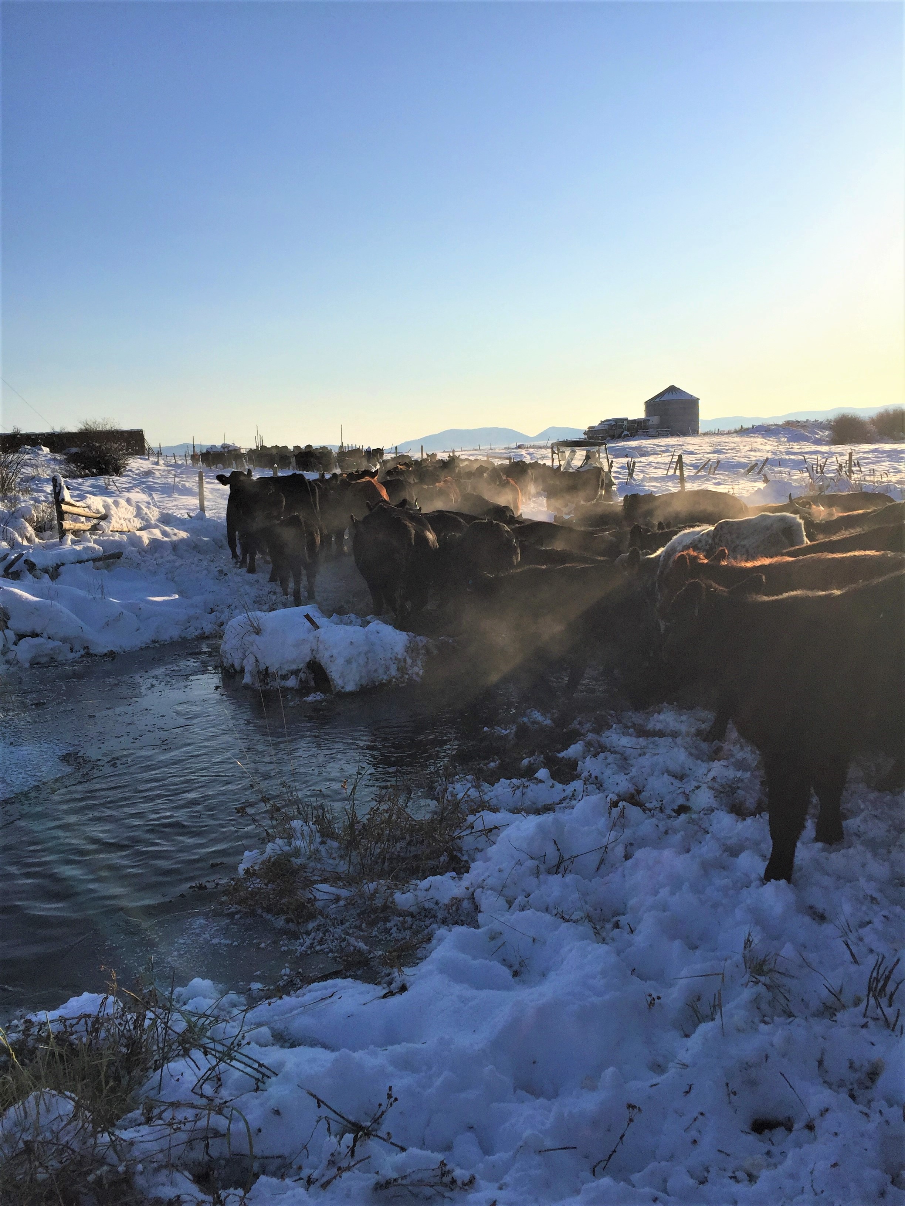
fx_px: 1011
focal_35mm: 29
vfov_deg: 61.7
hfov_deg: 48.2
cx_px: 452
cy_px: 603
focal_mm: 4.15
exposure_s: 1/3597
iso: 32
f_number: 2.2
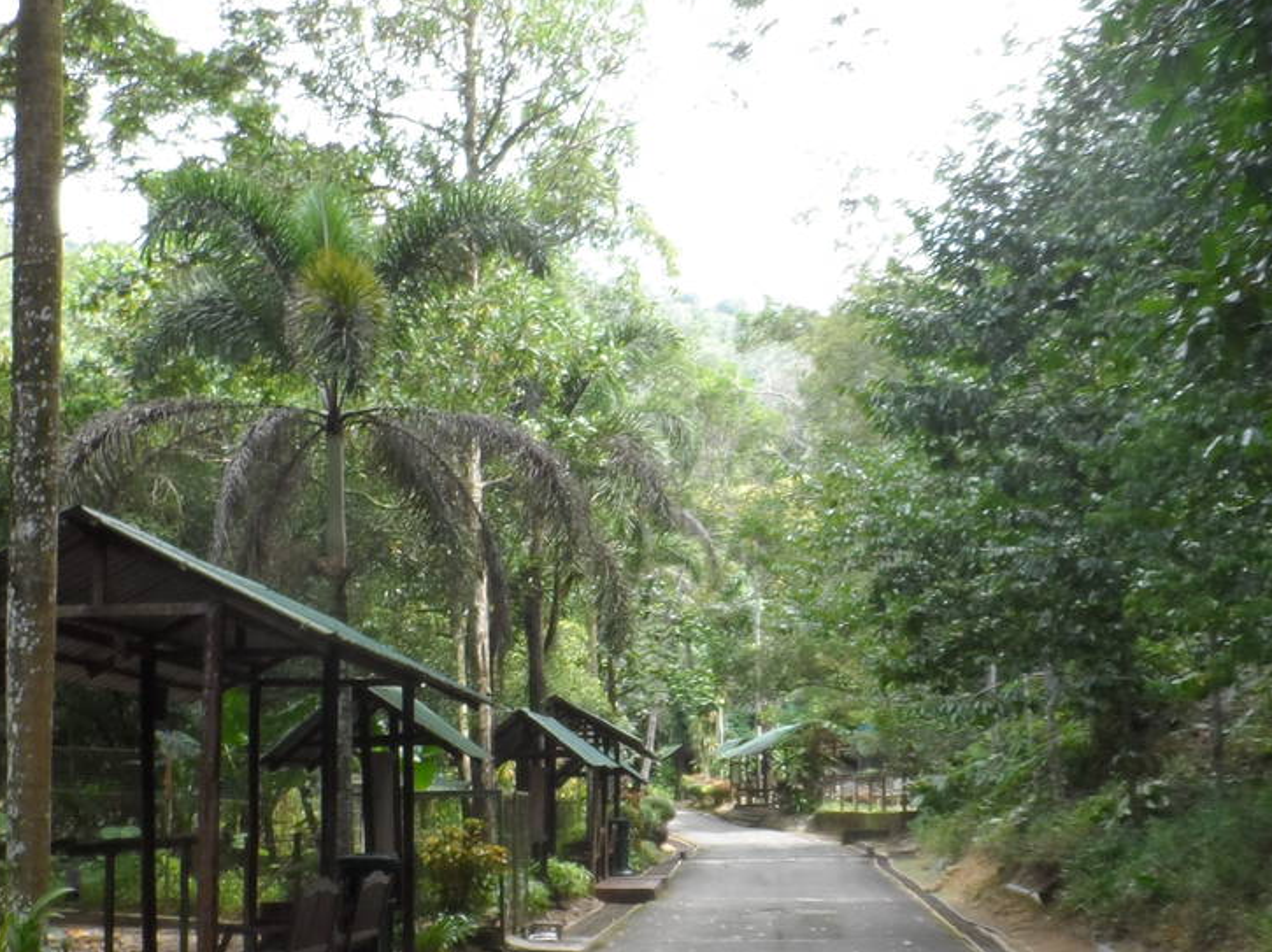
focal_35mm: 53
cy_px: 645
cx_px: 570
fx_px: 1947
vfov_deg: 27.3
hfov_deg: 36.2
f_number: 3.2
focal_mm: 4
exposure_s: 1/90
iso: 80
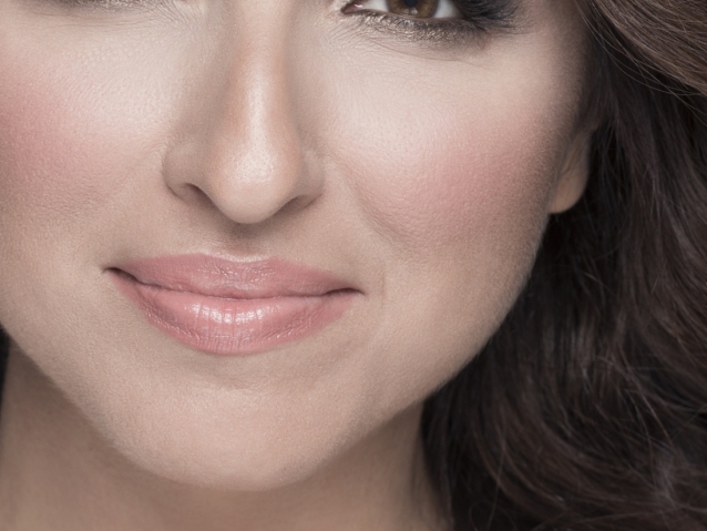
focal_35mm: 355
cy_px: 186
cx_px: 218
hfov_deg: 5.6
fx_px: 7253
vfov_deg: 4.2
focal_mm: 150
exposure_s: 1/100
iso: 100
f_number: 11
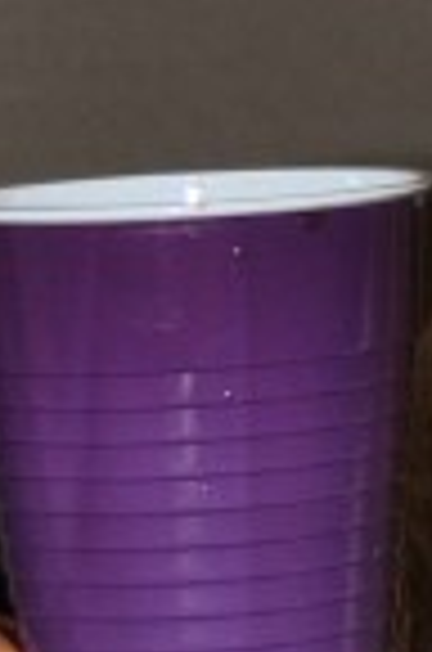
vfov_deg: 7.8
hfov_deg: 5.1
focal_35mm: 262
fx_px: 4738
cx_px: 1053
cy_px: -16
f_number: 4
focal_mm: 22
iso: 200
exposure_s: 1/60
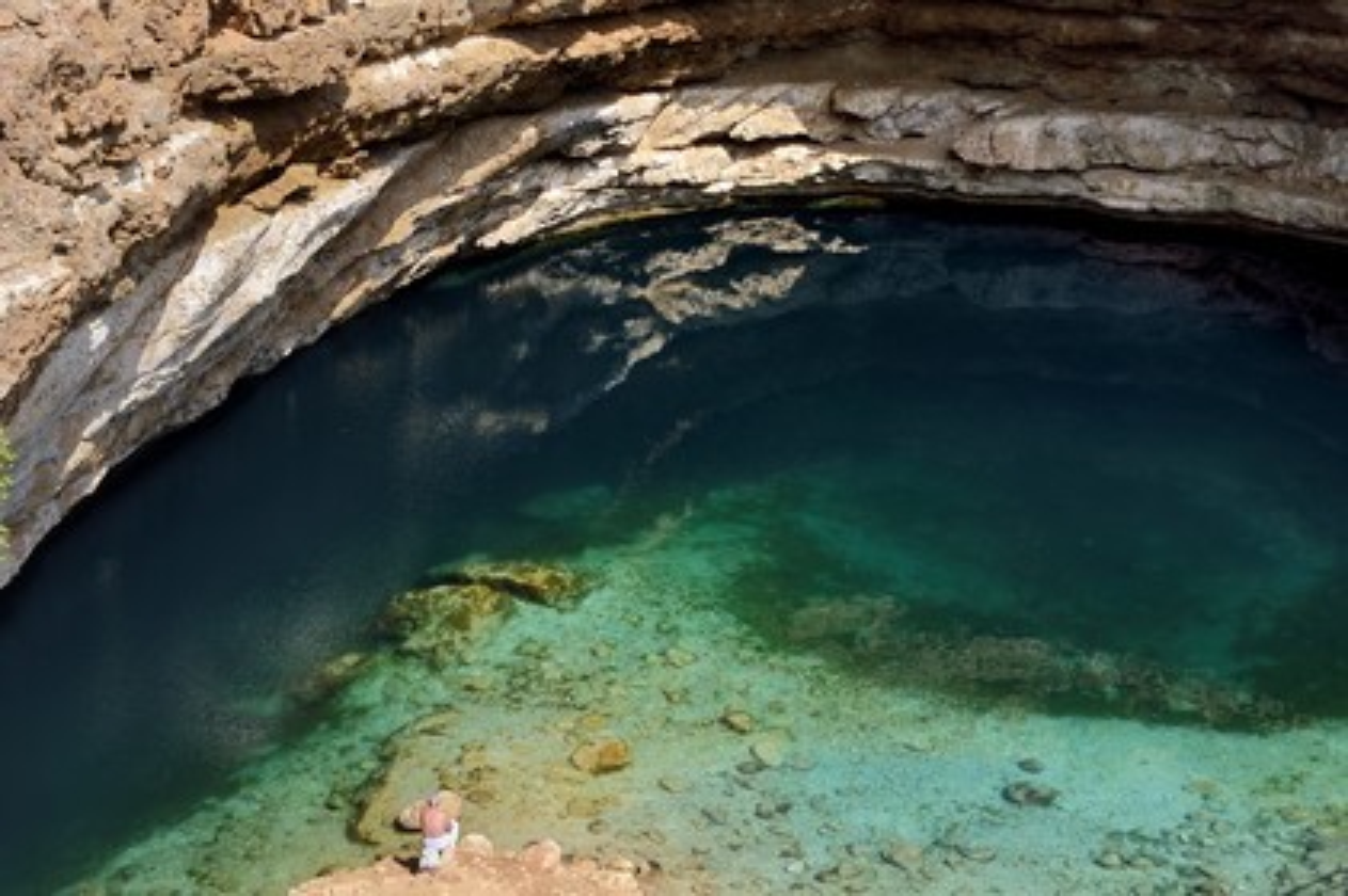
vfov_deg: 21.9
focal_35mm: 62
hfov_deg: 32.4
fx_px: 2320
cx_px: 674
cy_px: 448
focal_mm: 62
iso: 200
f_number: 14
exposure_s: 1/160
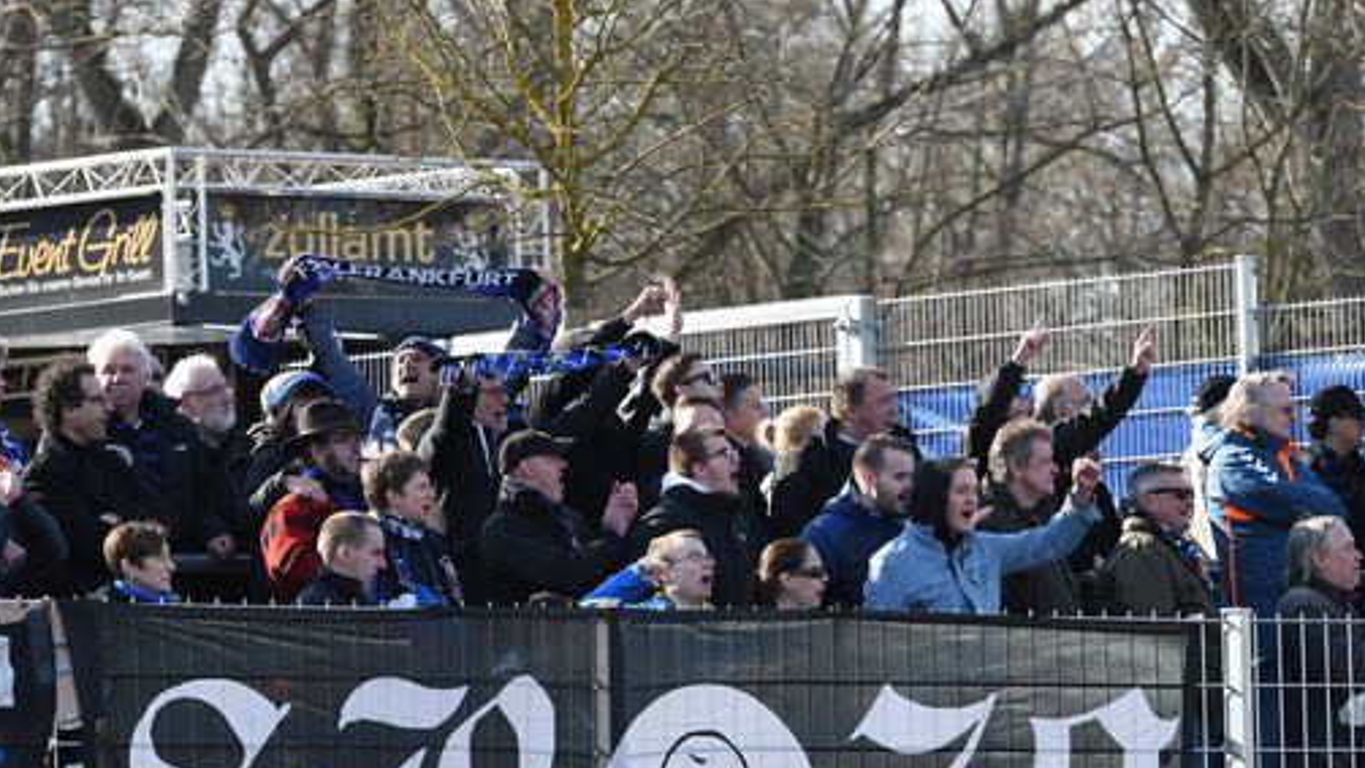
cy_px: 358
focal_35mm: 330
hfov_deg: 6.5
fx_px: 11930
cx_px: 716
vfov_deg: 3.7
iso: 560
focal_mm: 185
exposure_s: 1/1000
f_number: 5.6
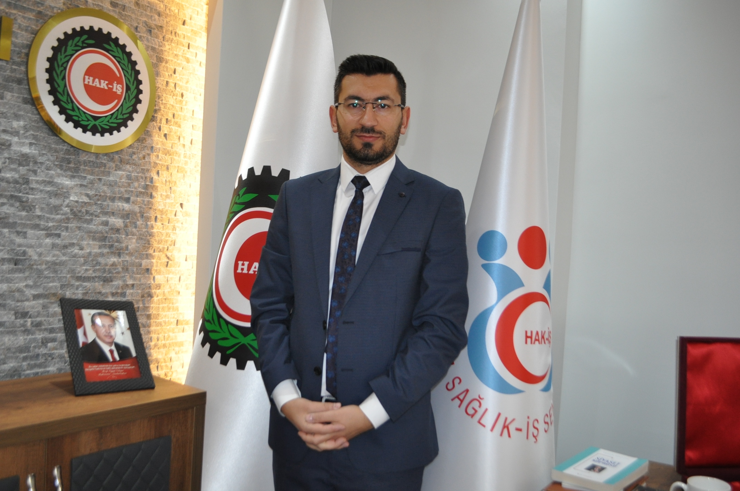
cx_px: 370
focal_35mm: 33
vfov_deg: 39.9
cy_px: 246
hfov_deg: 57.3
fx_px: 678
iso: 800
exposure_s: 1/80
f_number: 3.8
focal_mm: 22
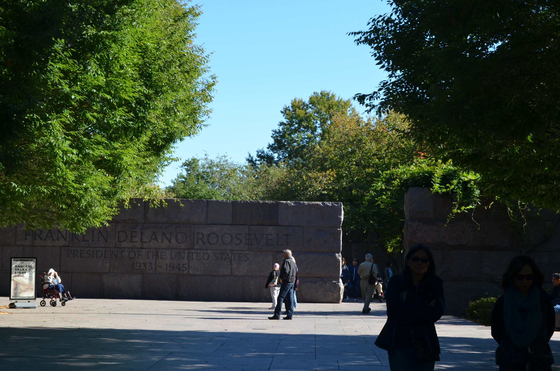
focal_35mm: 68
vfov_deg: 20.1
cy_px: 186
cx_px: 280
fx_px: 1048
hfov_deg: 29.9
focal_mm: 45
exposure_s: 1/200
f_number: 7.1
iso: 200
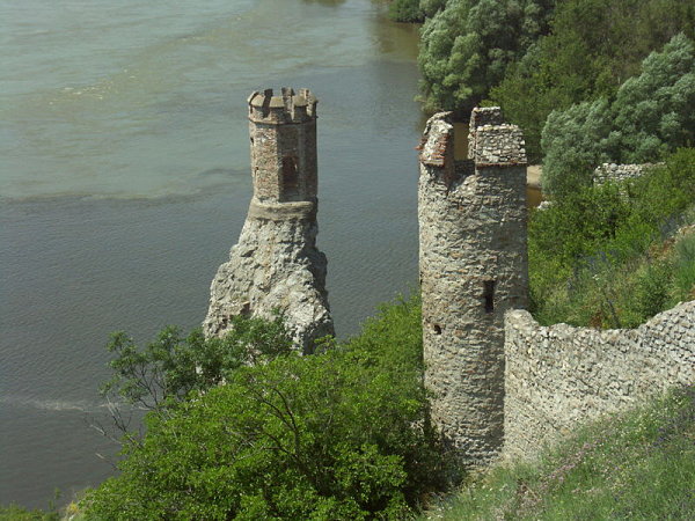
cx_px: 348
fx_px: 2048
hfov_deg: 19.3
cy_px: 260
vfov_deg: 14.5
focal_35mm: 102
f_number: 3.5
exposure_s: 1/1600
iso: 100
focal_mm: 25.21
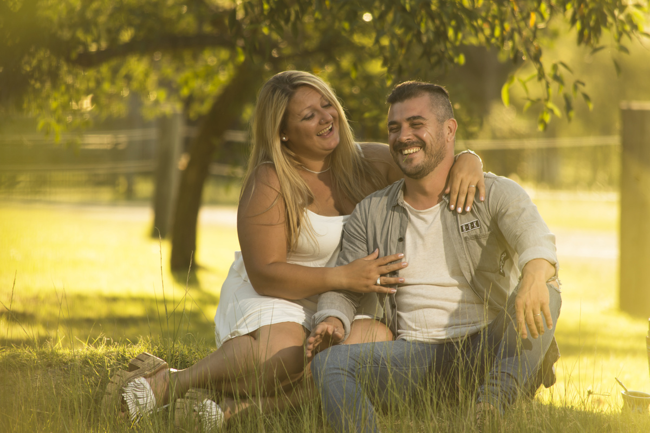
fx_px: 7312
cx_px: 325
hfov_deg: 5.1
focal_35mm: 405
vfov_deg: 3.4
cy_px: 216
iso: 100
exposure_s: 1/200
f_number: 5.6
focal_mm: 270
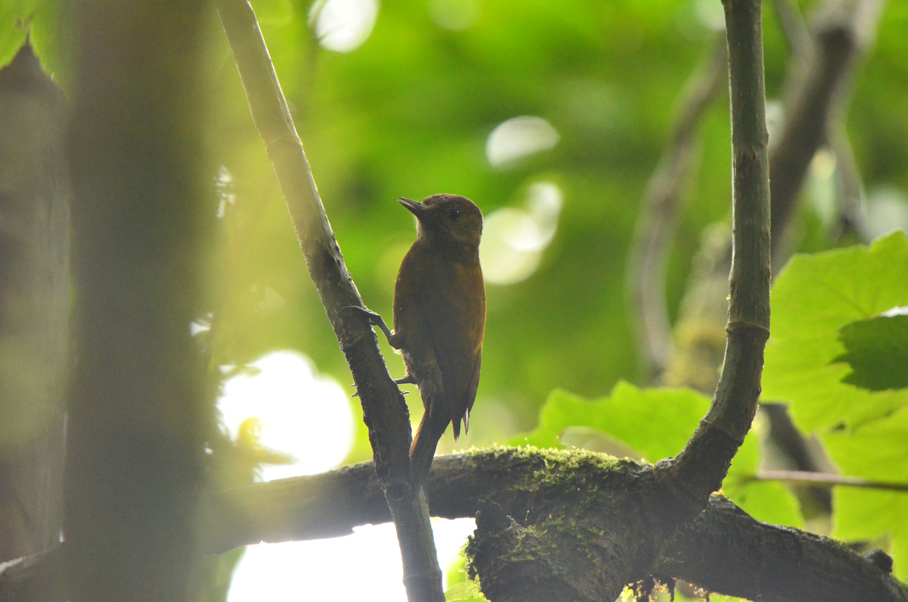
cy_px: 301
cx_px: 454
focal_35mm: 825
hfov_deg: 2.5
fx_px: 20765
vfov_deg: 1.7
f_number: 6.3
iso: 3200
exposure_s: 1/320
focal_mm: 550
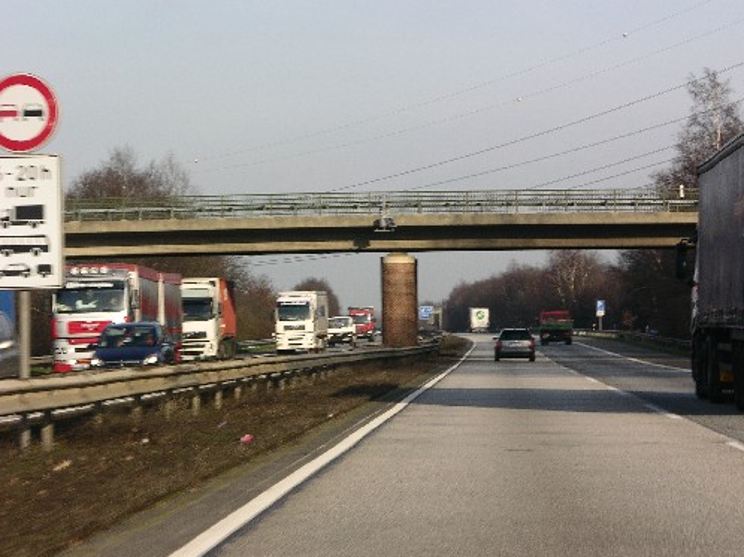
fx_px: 3545
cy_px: 252
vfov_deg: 9.0
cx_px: 415
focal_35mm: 165
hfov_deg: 12.0
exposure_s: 1/138
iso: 50
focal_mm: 34.7
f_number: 6.1
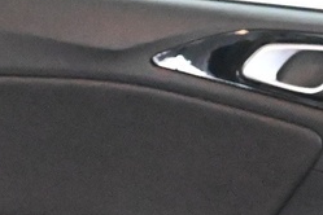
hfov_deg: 12.4
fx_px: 1400
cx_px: -196
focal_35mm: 156
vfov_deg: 8.4
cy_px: 431
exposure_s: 1/25
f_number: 3.5
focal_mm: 16
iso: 12800
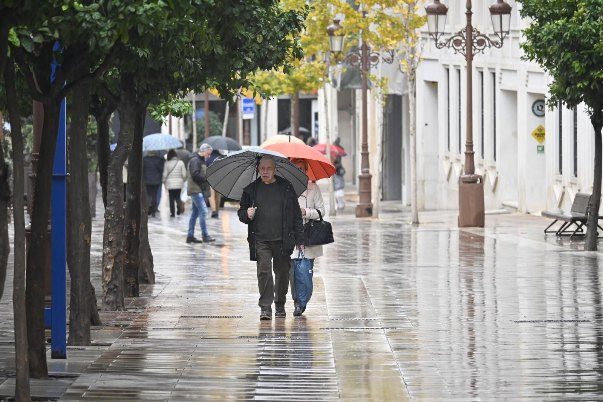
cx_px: 302
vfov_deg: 3.7
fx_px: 6281
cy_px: 201
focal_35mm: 375
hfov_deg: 5.5
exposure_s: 1/200
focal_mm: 250
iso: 1600
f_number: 6.3
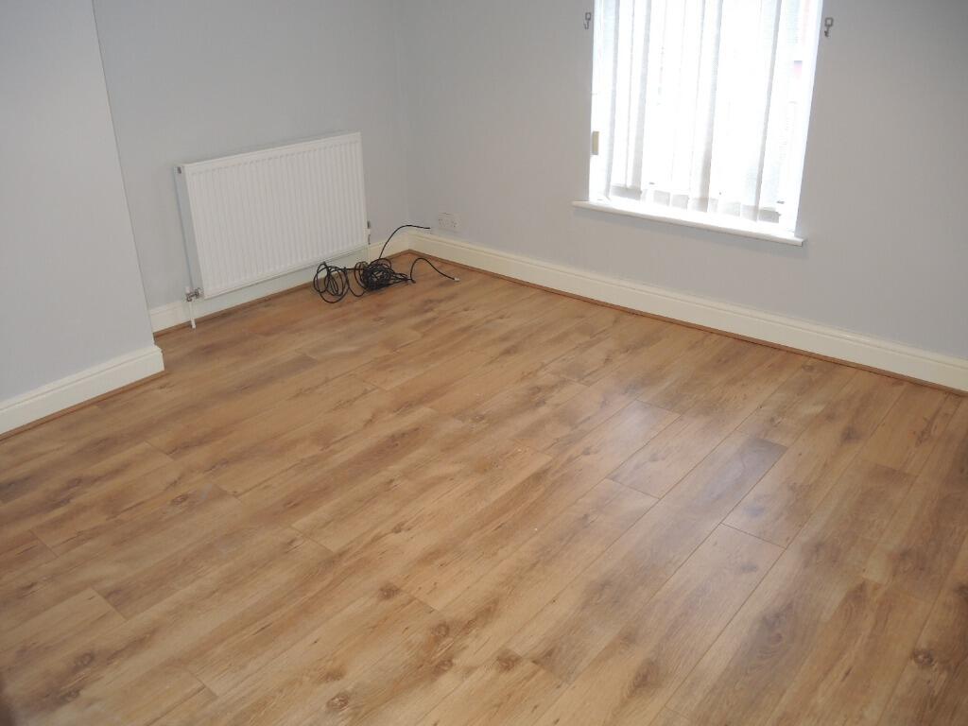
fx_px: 783
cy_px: 363
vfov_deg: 49.7
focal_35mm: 28
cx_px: 484
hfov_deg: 63.4
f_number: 2
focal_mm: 6
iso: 360
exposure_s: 1/40
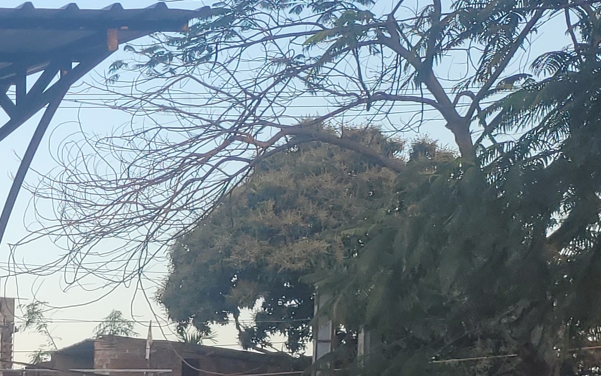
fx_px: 1655
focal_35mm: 101
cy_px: 622
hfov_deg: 17.5
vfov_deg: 12.1
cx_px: -413
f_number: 1.8
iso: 40
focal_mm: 5.4
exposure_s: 1/206
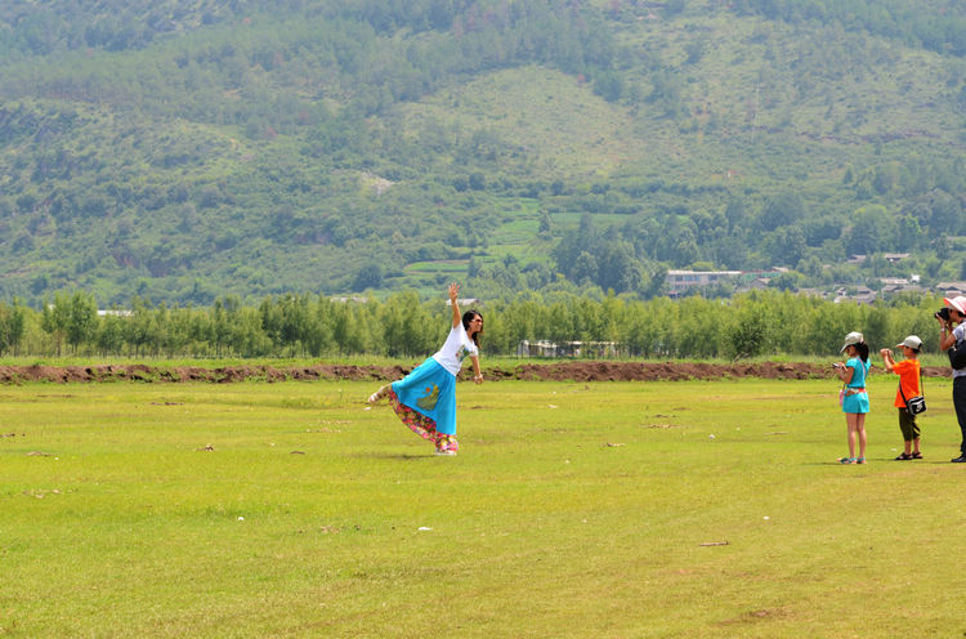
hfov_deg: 13.7
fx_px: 4015
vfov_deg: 9.1
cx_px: 483
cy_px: 320
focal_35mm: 150
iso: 200
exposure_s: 1/100
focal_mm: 100
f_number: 11
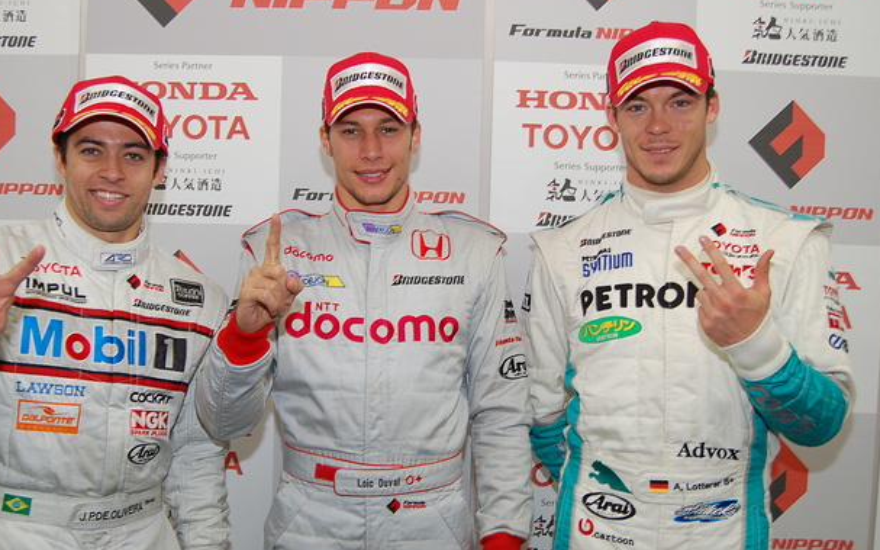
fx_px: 959
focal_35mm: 40
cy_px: 308
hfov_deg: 49.2
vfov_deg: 31.9
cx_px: 393
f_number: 4
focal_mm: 22
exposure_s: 1/60
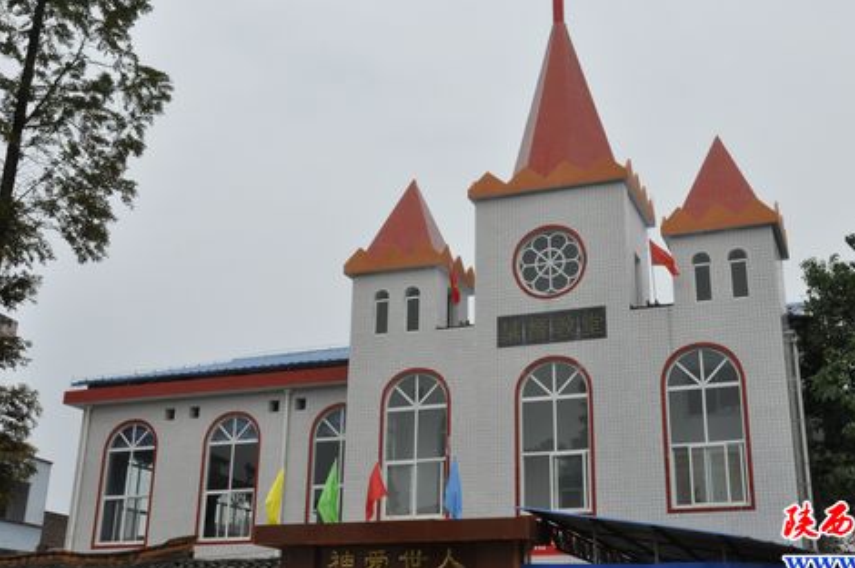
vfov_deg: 29.1
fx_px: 1091
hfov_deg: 42.7
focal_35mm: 46
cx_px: 484
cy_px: 243
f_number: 20
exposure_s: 1/400
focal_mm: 24
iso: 1000
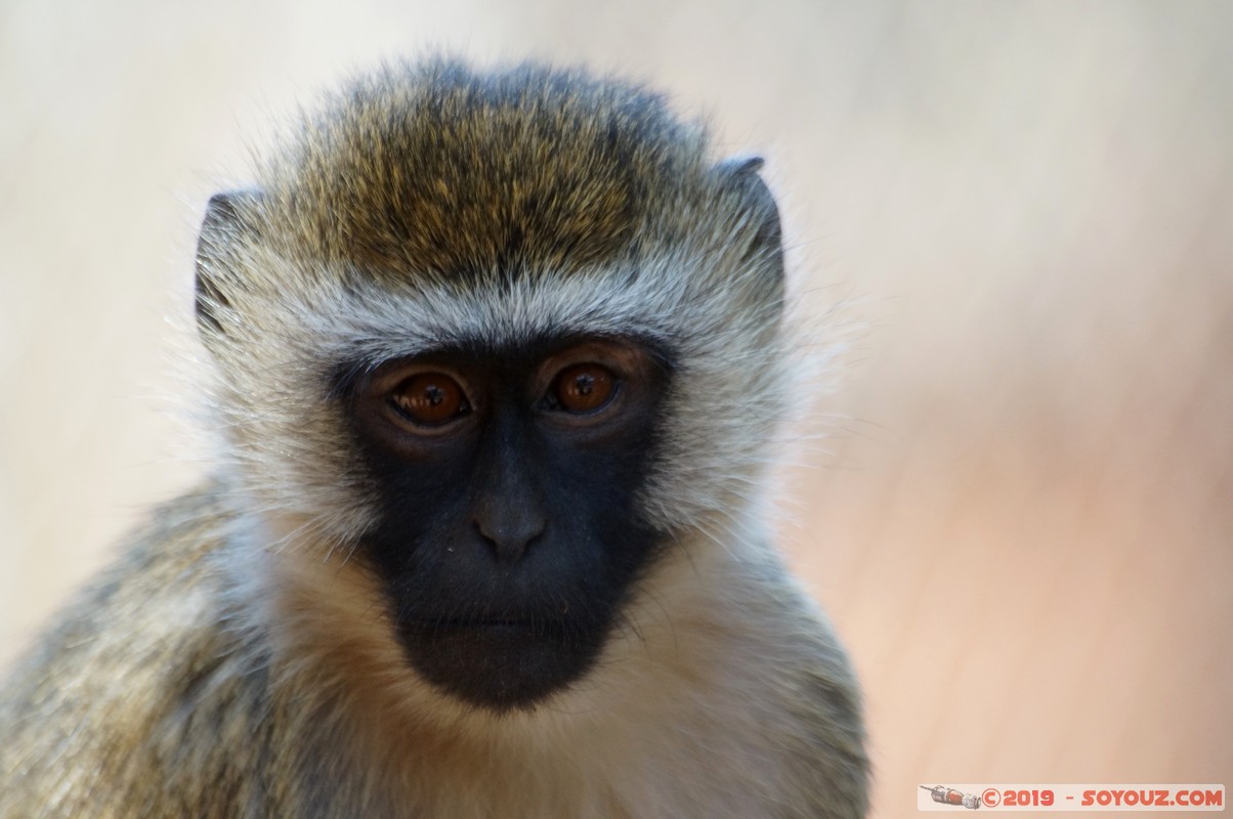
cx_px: 616
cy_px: 410
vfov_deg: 3.0
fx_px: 15396
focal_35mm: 450
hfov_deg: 4.6
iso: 1250
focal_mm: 300
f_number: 5.6
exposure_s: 1/500
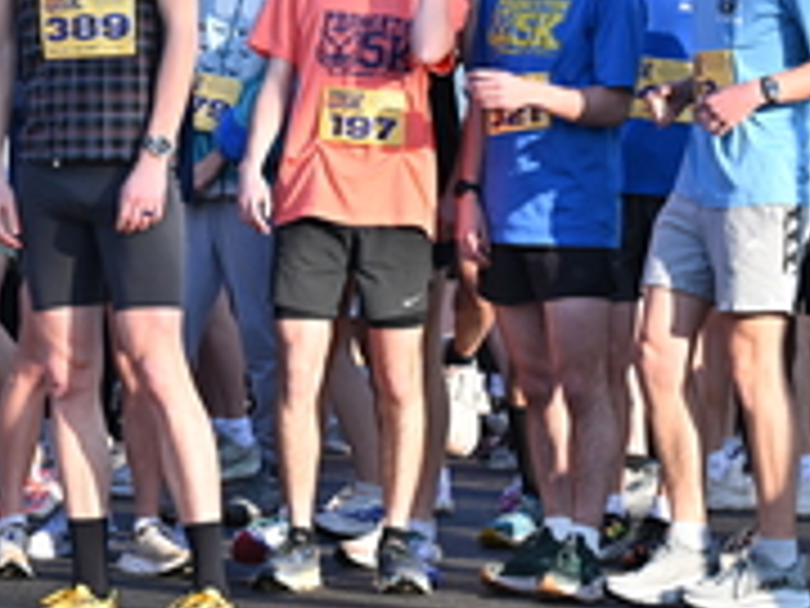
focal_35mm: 324
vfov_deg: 4.6
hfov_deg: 6.0
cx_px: -423
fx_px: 7581
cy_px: 254
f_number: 4
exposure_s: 1/2000
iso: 500
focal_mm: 110
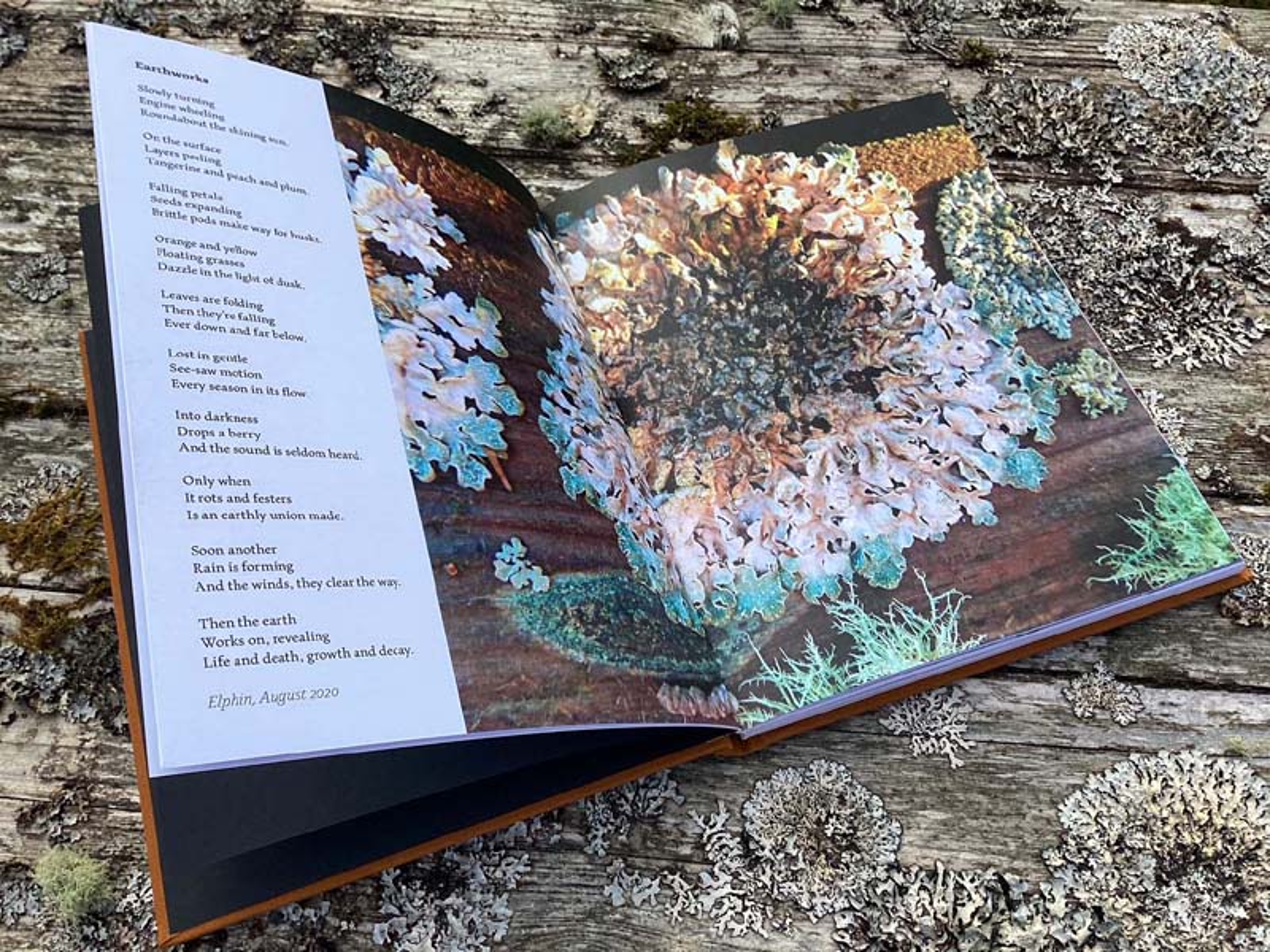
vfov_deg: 45.4
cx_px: 635
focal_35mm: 31
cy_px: 476
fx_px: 1137
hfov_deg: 58.4
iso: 25
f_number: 2.4
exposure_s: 1/471
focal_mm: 3.3
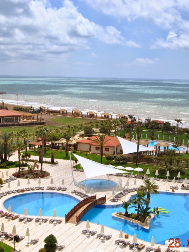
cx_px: 105
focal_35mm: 55
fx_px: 401
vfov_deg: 34.9
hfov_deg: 26.5
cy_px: 129
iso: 100
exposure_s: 1/320
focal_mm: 24
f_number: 9
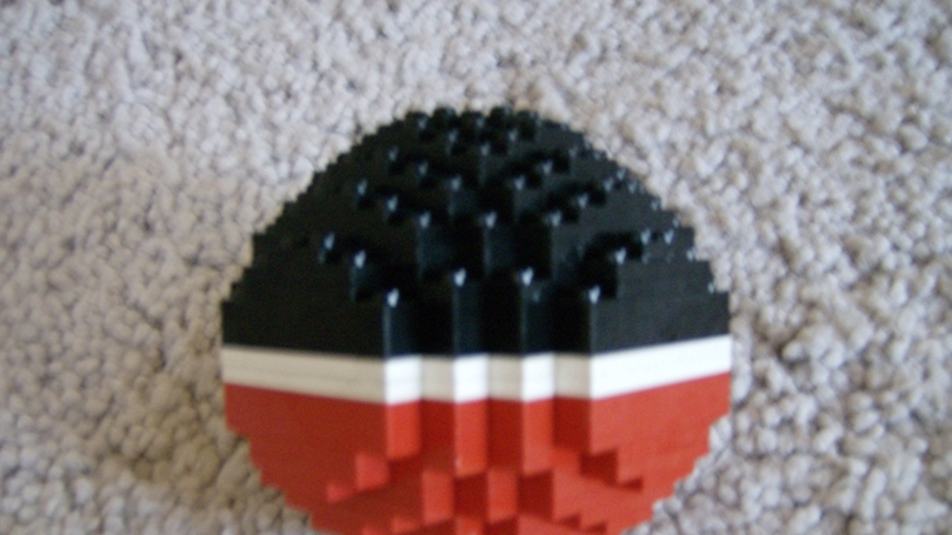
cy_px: 361
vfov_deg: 29.5
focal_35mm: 40
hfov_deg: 50.5
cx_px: 482
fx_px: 1010
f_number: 2.8
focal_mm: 6
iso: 200
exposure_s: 1/6.76
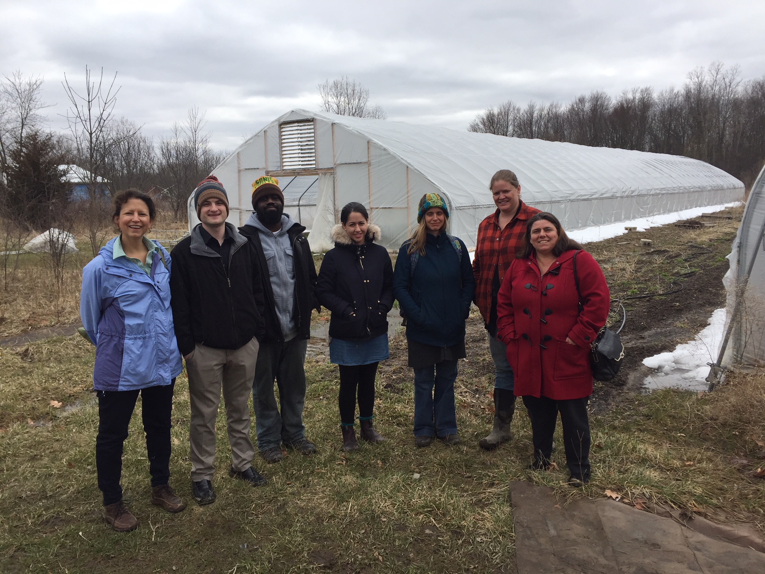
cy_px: 287
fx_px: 641
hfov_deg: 61.7
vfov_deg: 48.2
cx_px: 382
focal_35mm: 29
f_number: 2.2
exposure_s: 1/1364
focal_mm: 4.15
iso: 32
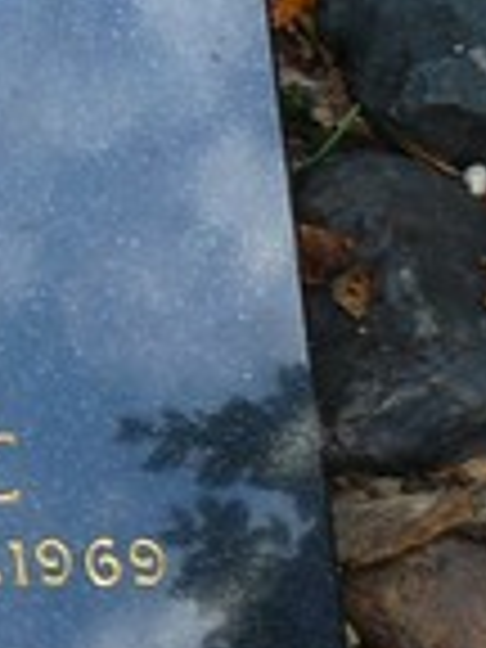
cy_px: 648
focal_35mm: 271
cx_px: -936
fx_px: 5073
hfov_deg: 5.2
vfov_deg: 7.3
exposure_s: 1/100
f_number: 3.2
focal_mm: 10.9
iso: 100
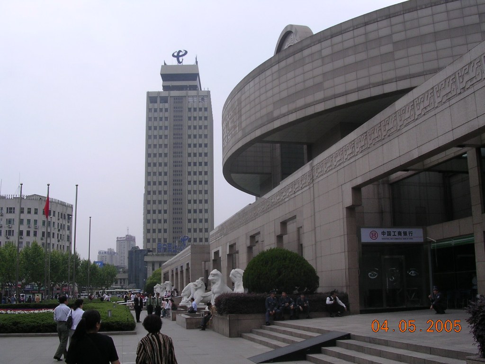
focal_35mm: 38
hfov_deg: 49.0
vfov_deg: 37.7
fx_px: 532
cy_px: 182
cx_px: 242
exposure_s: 1/284
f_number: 5.6
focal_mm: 5.8
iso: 100
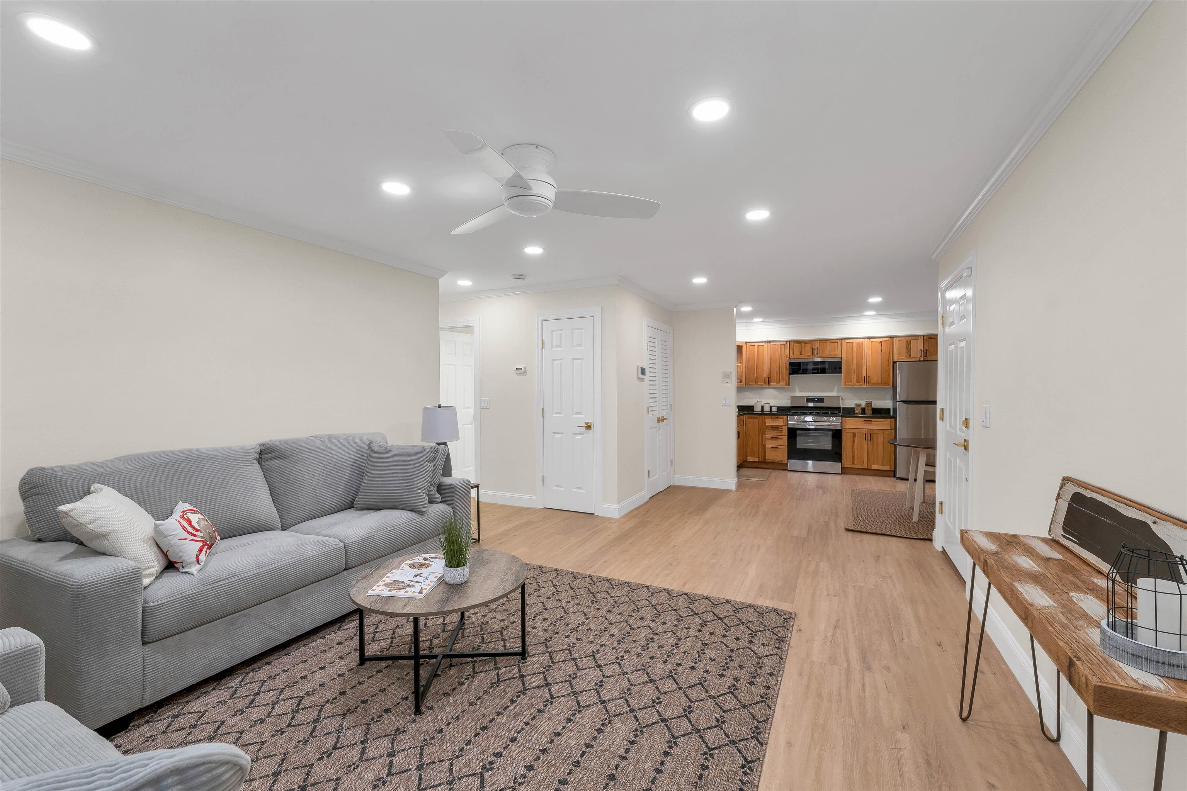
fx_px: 462
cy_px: 396
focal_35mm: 14
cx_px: 594
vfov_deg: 81.2
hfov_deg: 104.3
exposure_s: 1/13
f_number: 8
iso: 400
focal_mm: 14
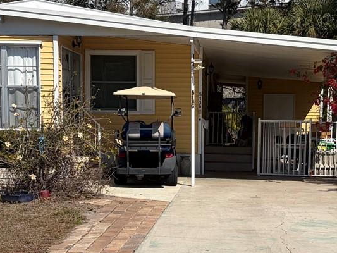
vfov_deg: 18.7
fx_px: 760
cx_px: 196
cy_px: 202
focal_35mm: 78
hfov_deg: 25.0
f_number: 1.6
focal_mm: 5.96
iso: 50
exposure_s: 1/7813
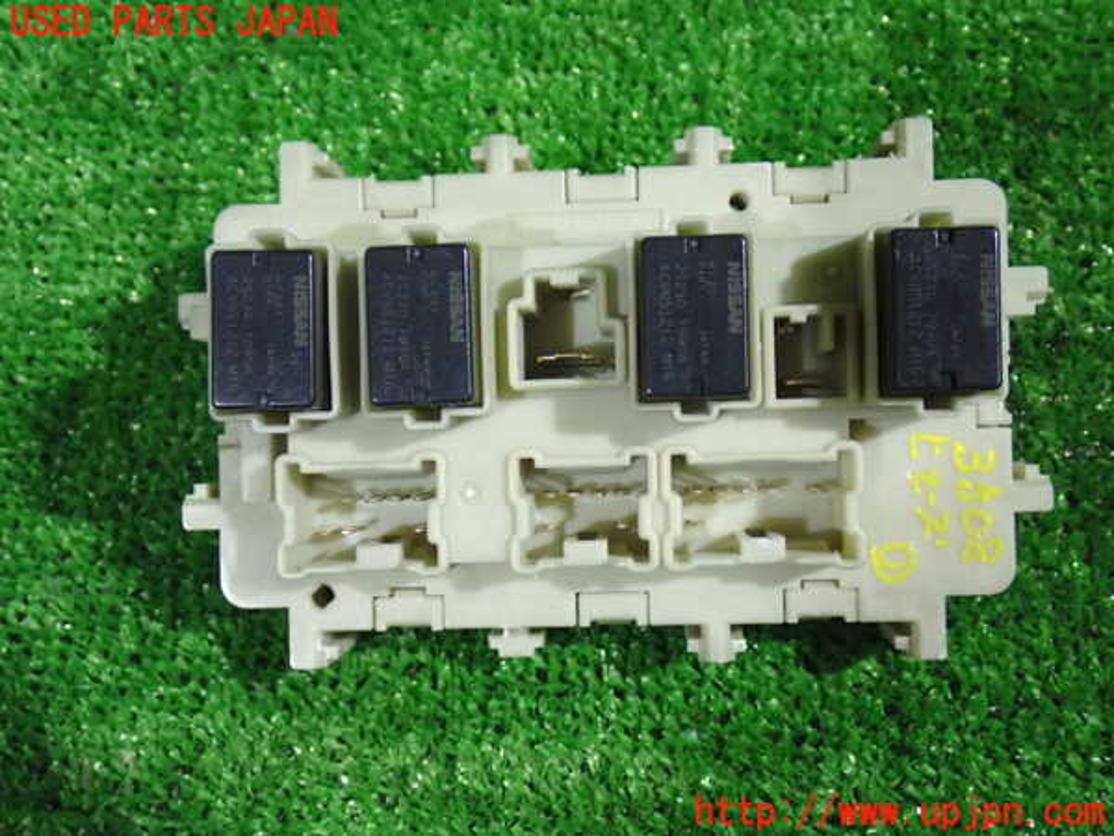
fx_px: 1319
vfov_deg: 35.1
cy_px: 418
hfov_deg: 45.8
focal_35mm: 41
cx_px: 557
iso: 1000
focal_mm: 7.31
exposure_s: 1/40
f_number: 2.8
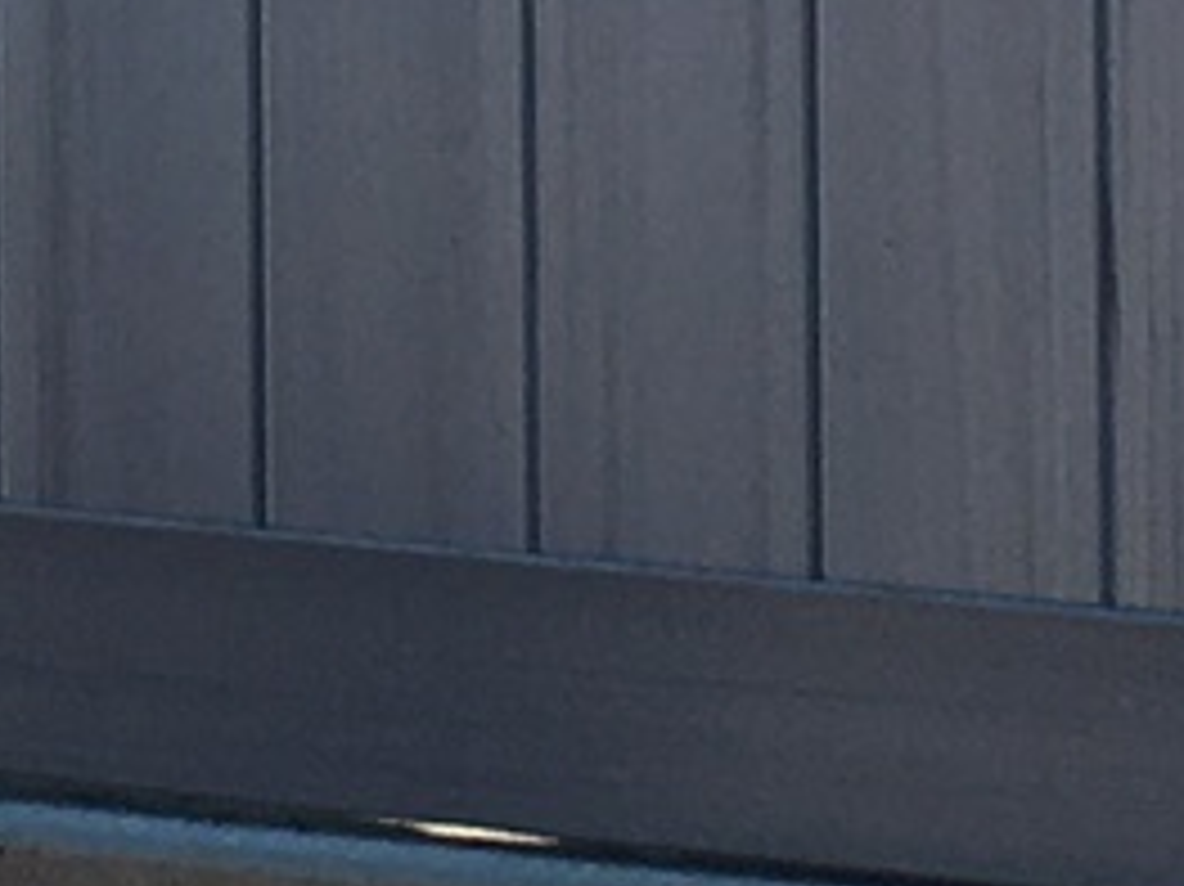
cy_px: -1014
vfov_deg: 6.3
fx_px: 7727
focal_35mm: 226
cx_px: -448
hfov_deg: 8.6
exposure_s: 1/506
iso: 25
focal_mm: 4.15
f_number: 2.2
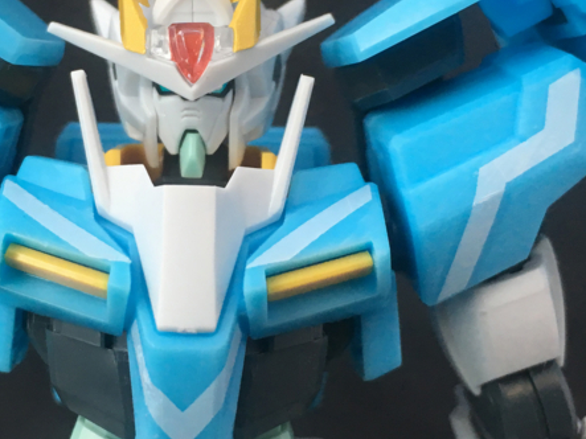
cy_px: 197
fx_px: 1134
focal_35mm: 67
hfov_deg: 28.8
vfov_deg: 21.9
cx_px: 197
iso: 32
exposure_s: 1/40
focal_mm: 4.15
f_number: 2.2
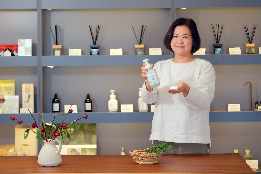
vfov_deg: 9.1
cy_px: 78
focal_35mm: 150
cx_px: 139
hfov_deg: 13.7
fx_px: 1087
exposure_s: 1/60
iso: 250
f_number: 2.8
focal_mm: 90.6
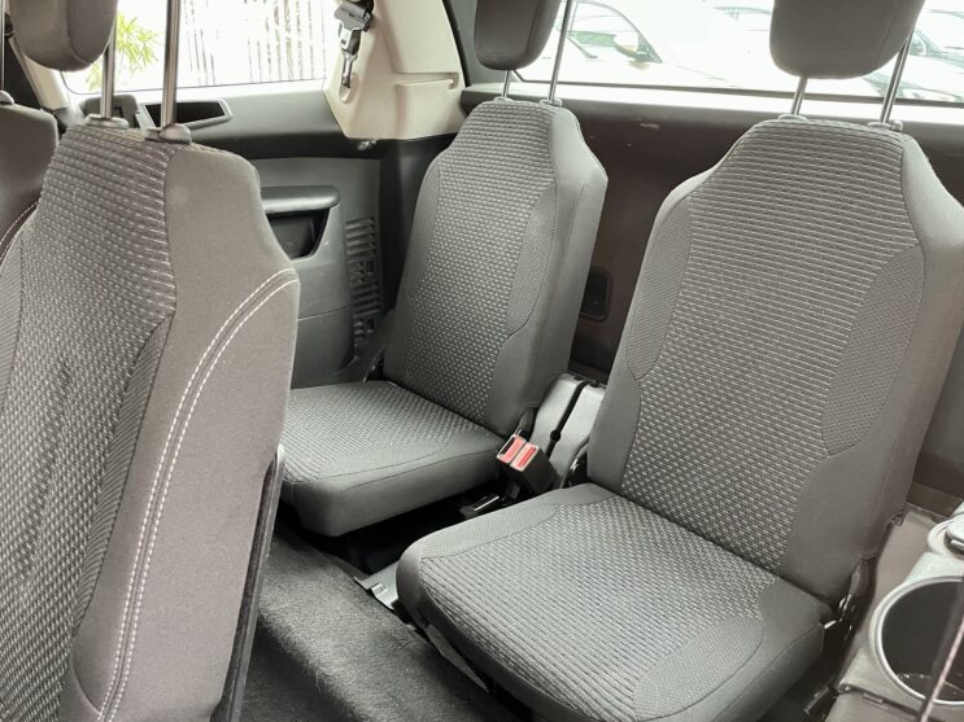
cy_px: 363
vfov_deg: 49.7
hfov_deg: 63.5
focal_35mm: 28
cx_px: 476
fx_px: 780
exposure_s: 1/60
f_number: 1.6
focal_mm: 4.2
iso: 400
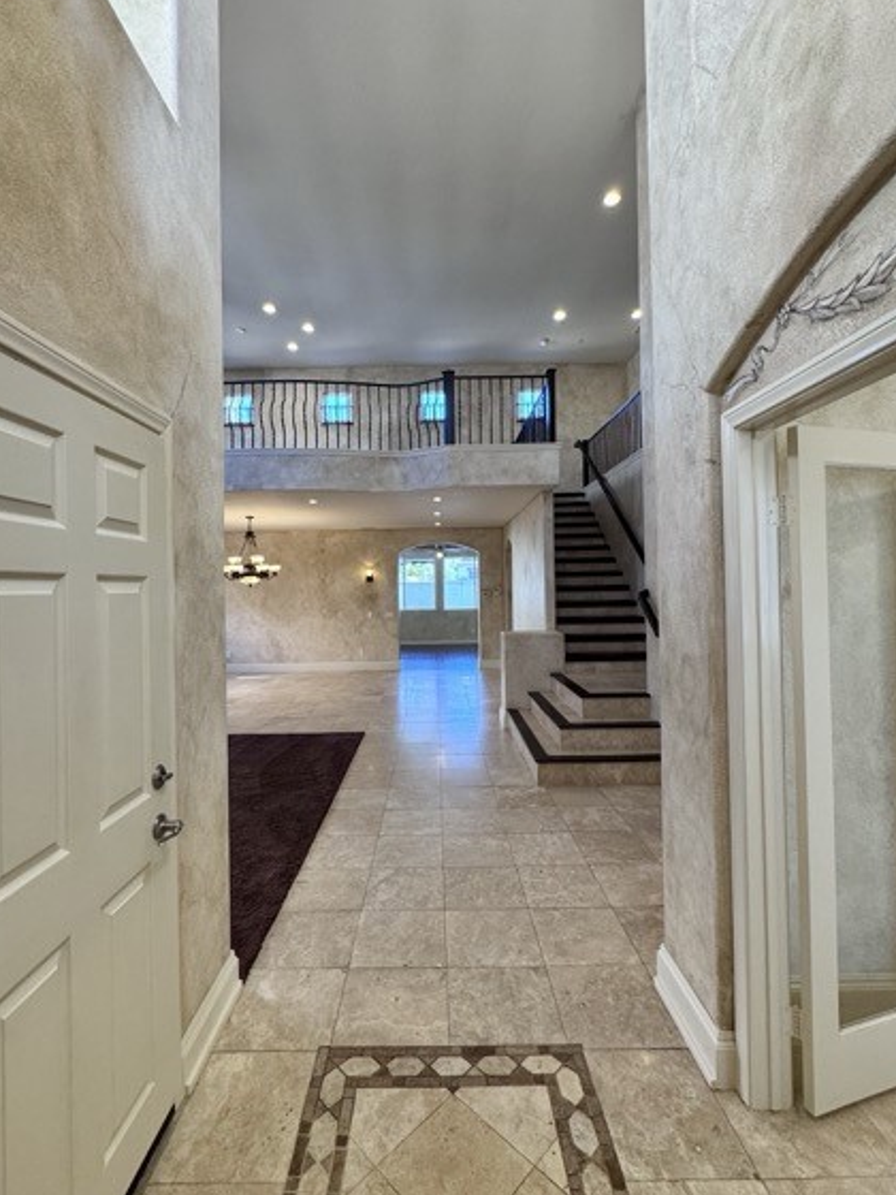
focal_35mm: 16
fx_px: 552
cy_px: 580
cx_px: 435
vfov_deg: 94.5
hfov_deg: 78.1
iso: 200
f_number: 2.2
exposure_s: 1/120
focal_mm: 2.22
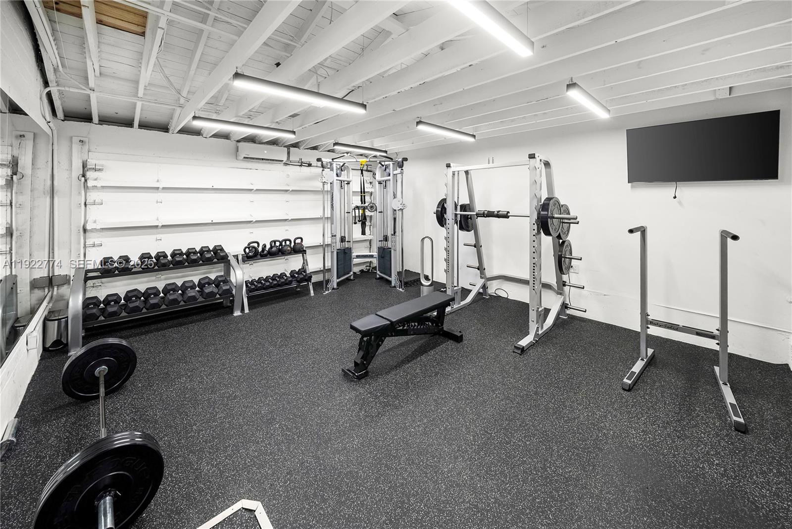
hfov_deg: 112.6
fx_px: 264
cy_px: 264
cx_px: 396
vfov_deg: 90.1
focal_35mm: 12
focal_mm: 12
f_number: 8
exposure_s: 1/13
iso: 400
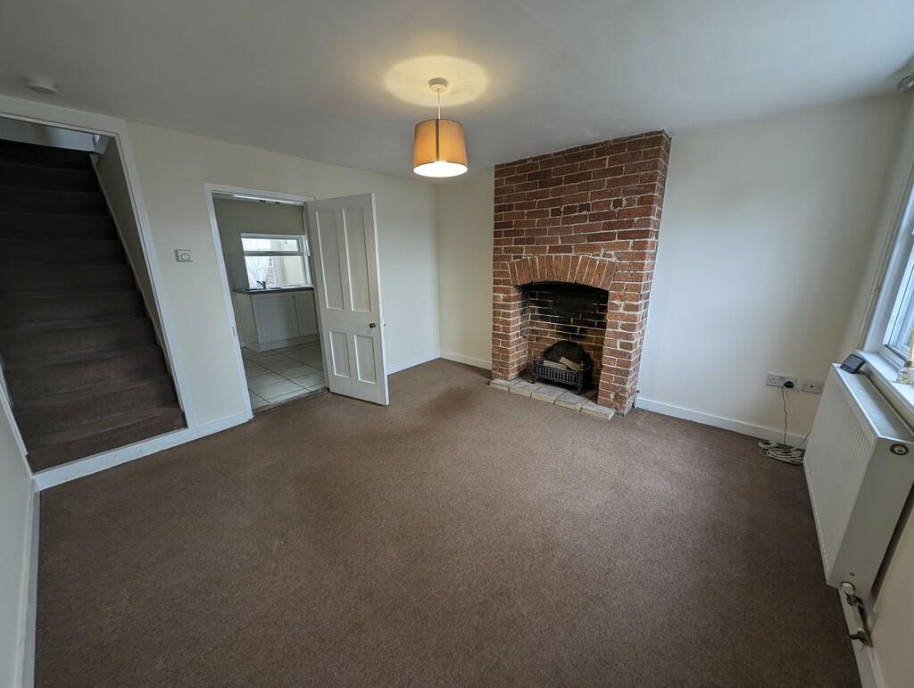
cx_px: 457
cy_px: 344
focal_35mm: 12
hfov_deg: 110.5
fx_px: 317
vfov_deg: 94.6
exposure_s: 1/74.2
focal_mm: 2.23
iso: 75
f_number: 1.95
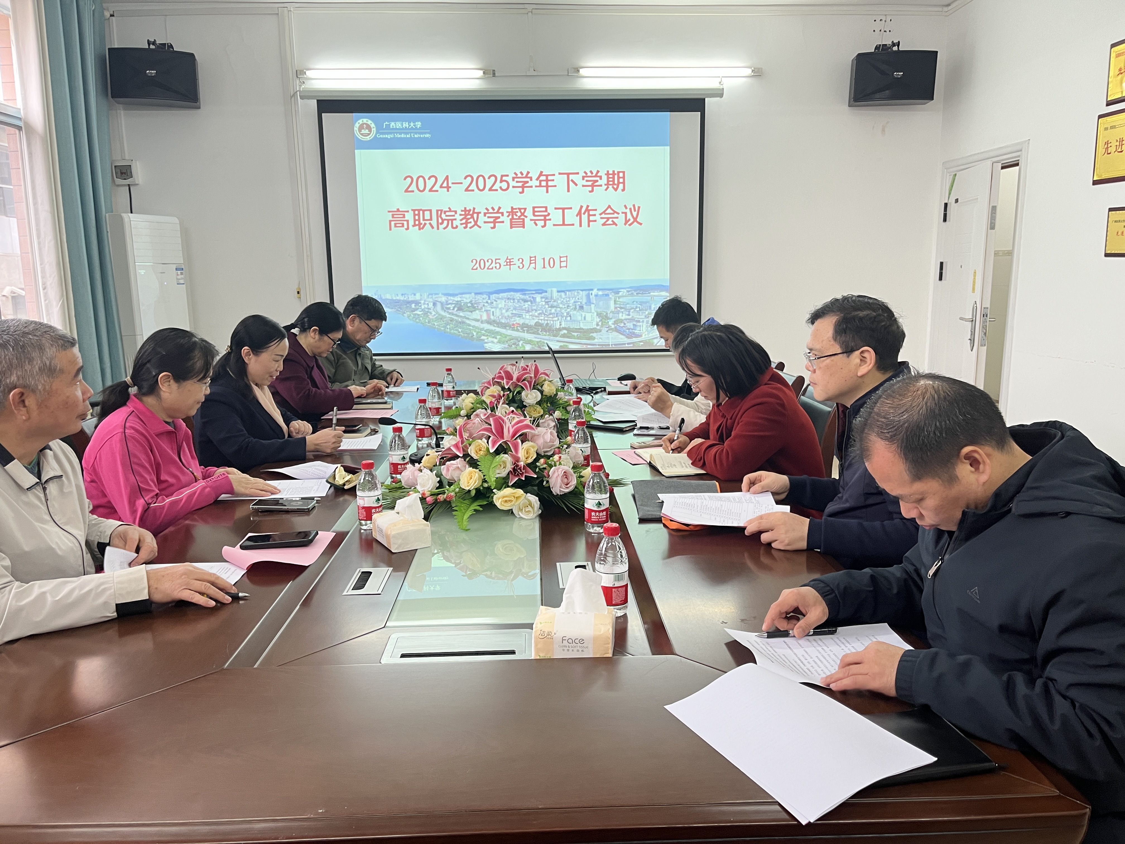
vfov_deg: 53.1
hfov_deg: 67.3
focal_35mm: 26
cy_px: 422
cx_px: 562
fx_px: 845
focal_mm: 5.1
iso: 80
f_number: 1.6
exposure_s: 1/50
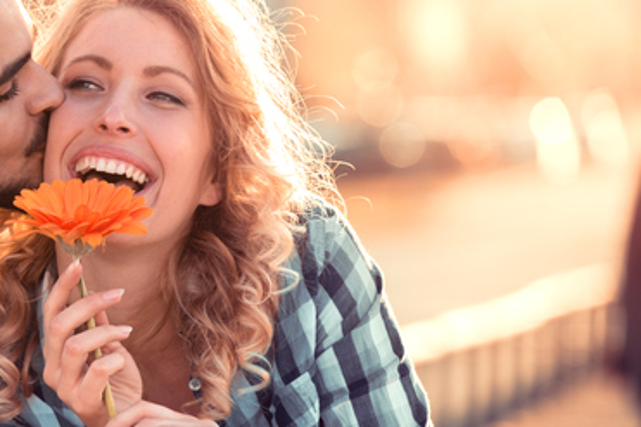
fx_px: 5909
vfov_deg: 4.1
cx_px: 60
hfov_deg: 6.2
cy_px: 260
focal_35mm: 332
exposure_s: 1/125
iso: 100
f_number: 4
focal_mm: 170
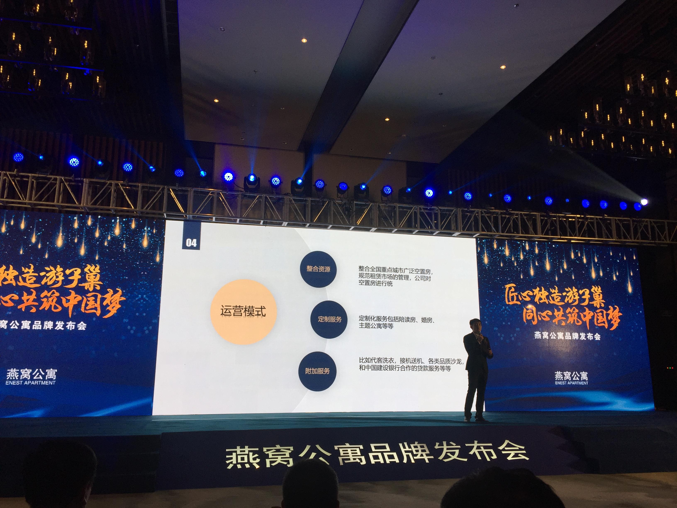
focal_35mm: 29
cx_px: 338
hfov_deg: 61.7
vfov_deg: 48.2
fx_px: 567
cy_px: 254
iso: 32
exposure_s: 1/100
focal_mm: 4.15
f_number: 2.2
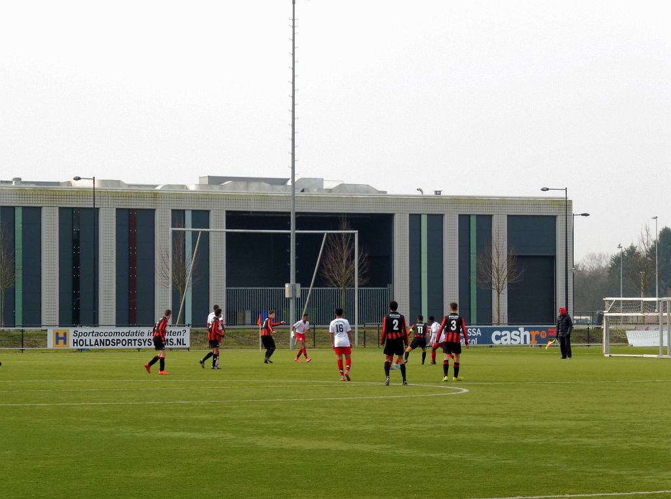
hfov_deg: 12.9
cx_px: 336
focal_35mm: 154
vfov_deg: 9.6
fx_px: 2977
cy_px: 250
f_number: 6.3
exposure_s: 1/125
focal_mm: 27.6
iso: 100
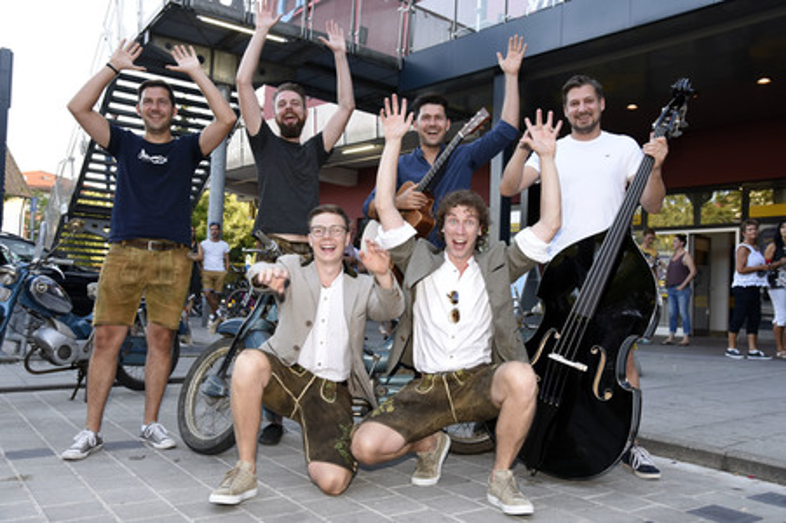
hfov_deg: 58.8
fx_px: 698
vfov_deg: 41.1
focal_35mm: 32
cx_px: 393
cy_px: 262
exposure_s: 1/160
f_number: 6.3
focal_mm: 32
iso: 800
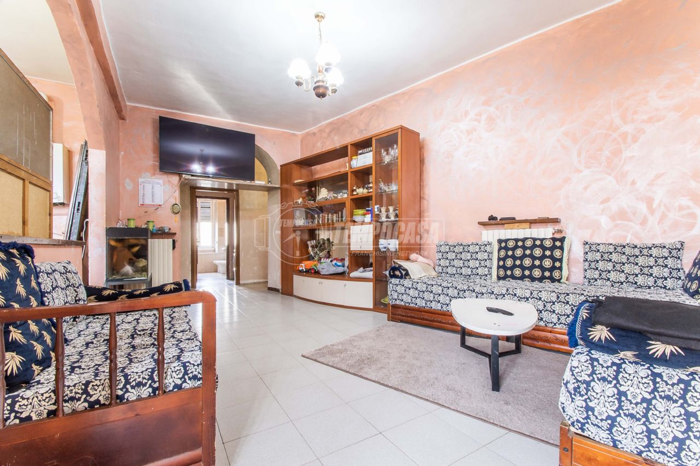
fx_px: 292
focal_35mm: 15
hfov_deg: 100.4
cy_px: 233
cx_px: 350
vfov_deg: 77.3
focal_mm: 10
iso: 100
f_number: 22
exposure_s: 10
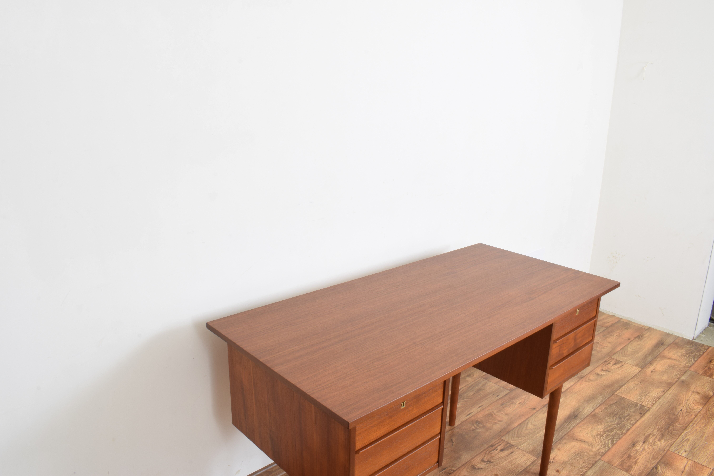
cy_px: 238
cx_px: 357
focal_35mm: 27
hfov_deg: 67.4
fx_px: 535
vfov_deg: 47.9
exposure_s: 4
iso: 100
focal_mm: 18
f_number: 22
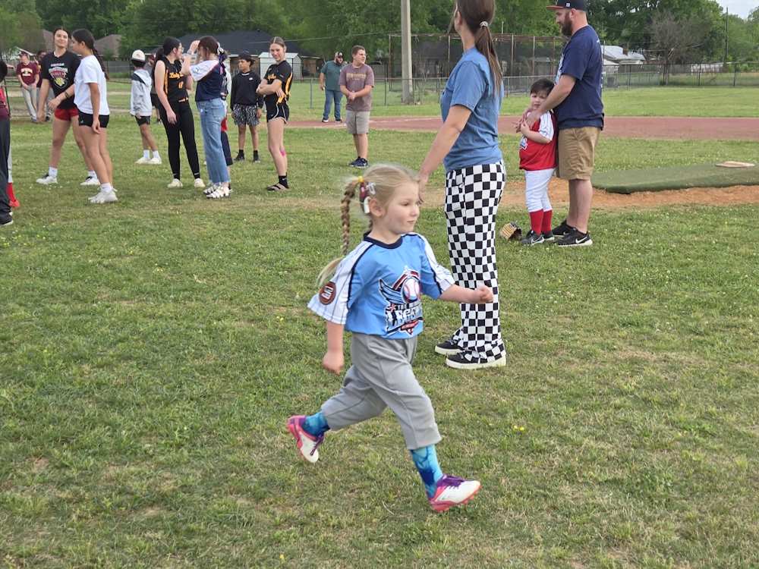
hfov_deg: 73.9
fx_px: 504
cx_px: 380
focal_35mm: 23
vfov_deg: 58.9
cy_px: 284
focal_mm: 5.4
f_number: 1.8
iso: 25
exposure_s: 1/557
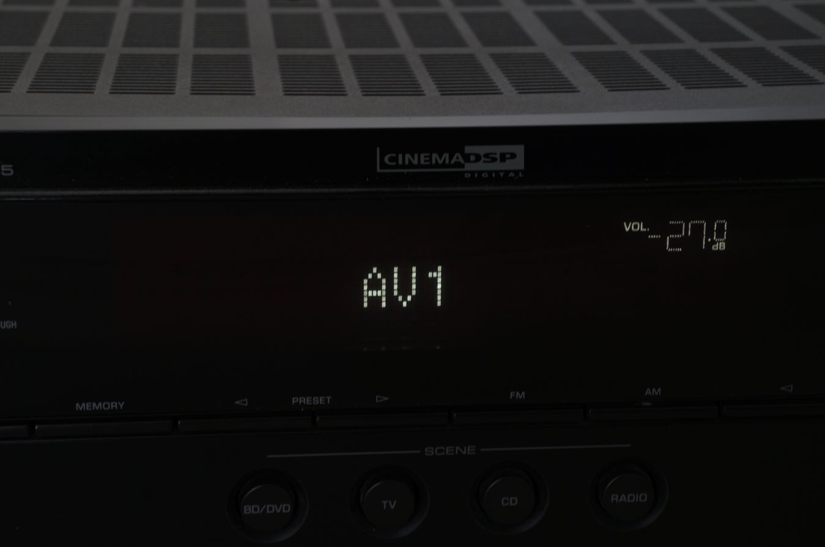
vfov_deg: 16.5
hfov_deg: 24.7
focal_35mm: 82
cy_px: 274
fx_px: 1888
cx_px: 412
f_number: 11
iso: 200
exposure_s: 1/1.25
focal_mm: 55
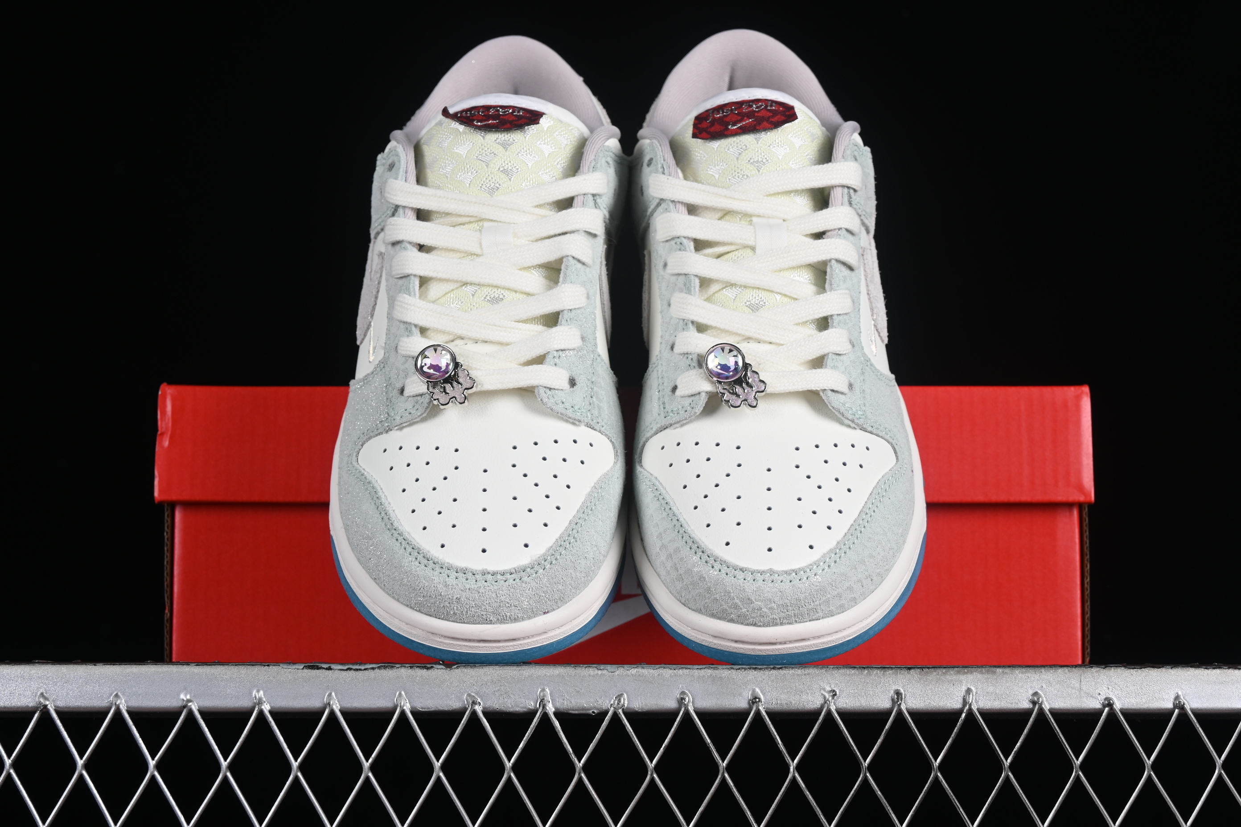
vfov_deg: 18.2
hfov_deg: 27.0
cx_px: 620
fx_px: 2585
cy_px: 414
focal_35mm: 75
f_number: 8
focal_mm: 50
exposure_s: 1/80
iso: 160
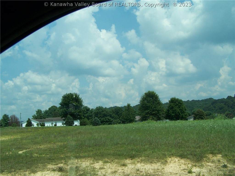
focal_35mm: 38
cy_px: 88
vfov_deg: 37.7
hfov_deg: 49.0
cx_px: 118
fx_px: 258
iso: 80
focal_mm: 6.3
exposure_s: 1/1000
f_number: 4
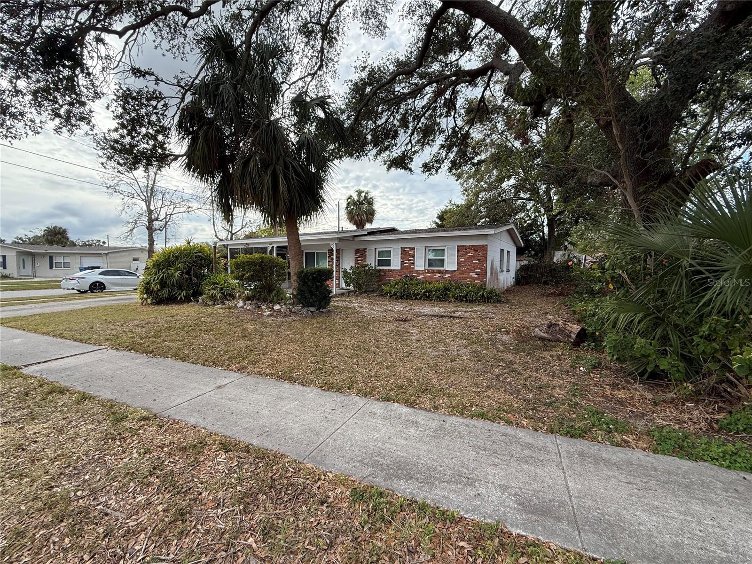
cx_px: 376
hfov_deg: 102.1
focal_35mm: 14
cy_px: 282
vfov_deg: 85.7
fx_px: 304
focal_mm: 2.22
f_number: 2.2
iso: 64
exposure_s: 1/658
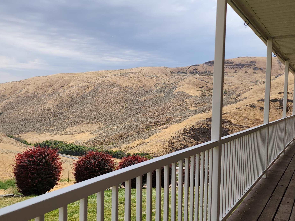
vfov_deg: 37.7
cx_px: 100
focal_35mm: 38
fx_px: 324
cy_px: 118
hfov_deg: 48.2
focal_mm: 6.4
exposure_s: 1/1279
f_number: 1.8
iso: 12
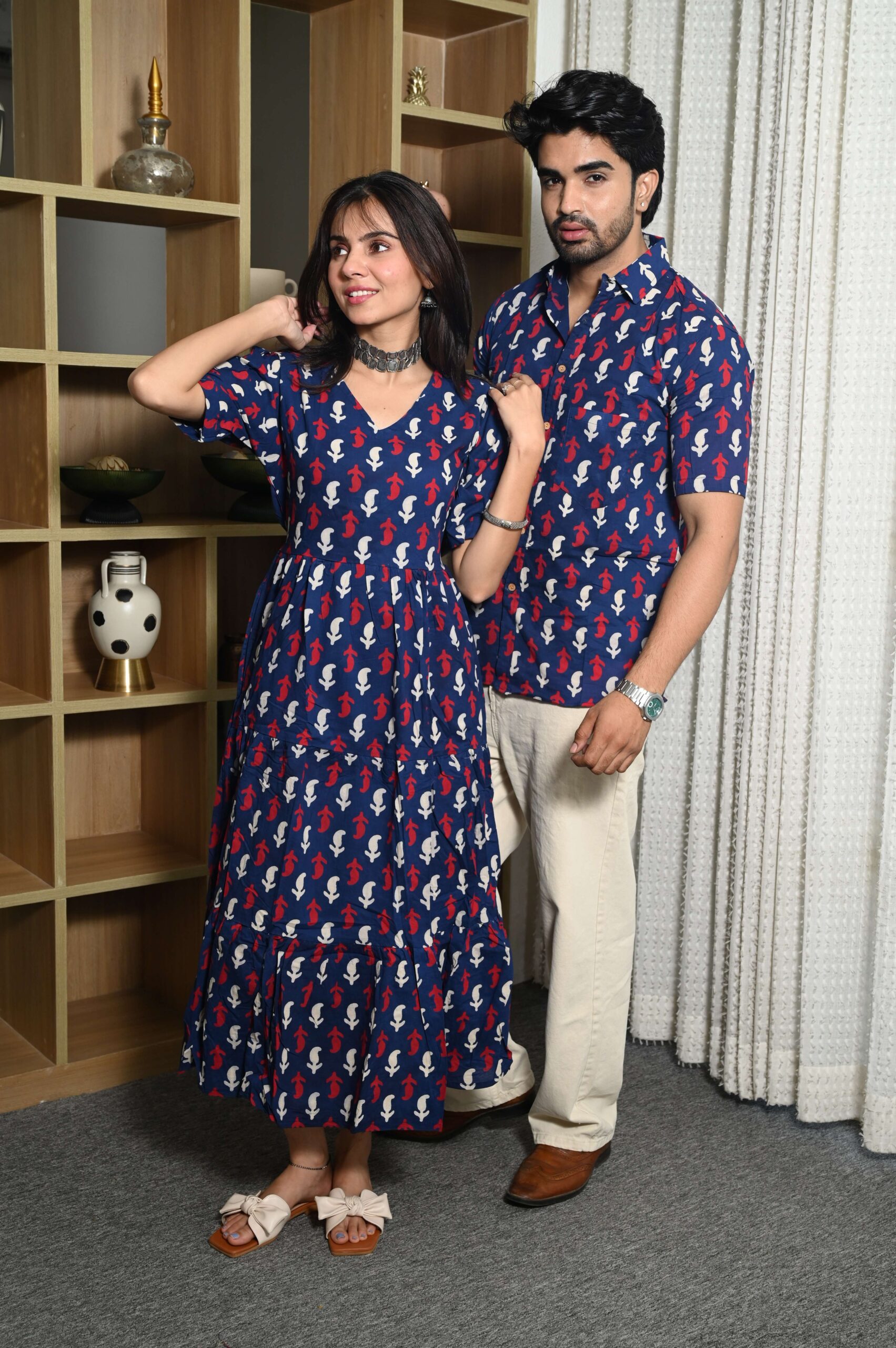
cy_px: 674
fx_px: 1570
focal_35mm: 42
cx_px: 448
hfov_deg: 31.8
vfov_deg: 46.4
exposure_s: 1/160
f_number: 5.6
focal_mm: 42
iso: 400
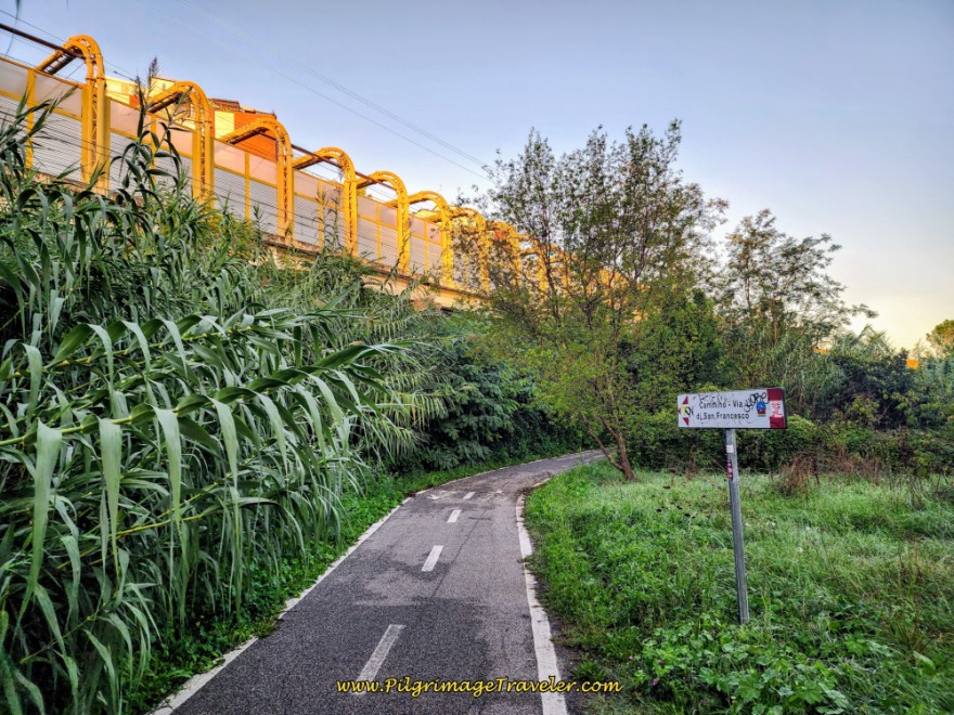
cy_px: 358
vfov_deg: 58.9
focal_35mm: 23
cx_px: 477
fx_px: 634
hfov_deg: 73.9
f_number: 1.8
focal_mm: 6.4
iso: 40
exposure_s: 1/180
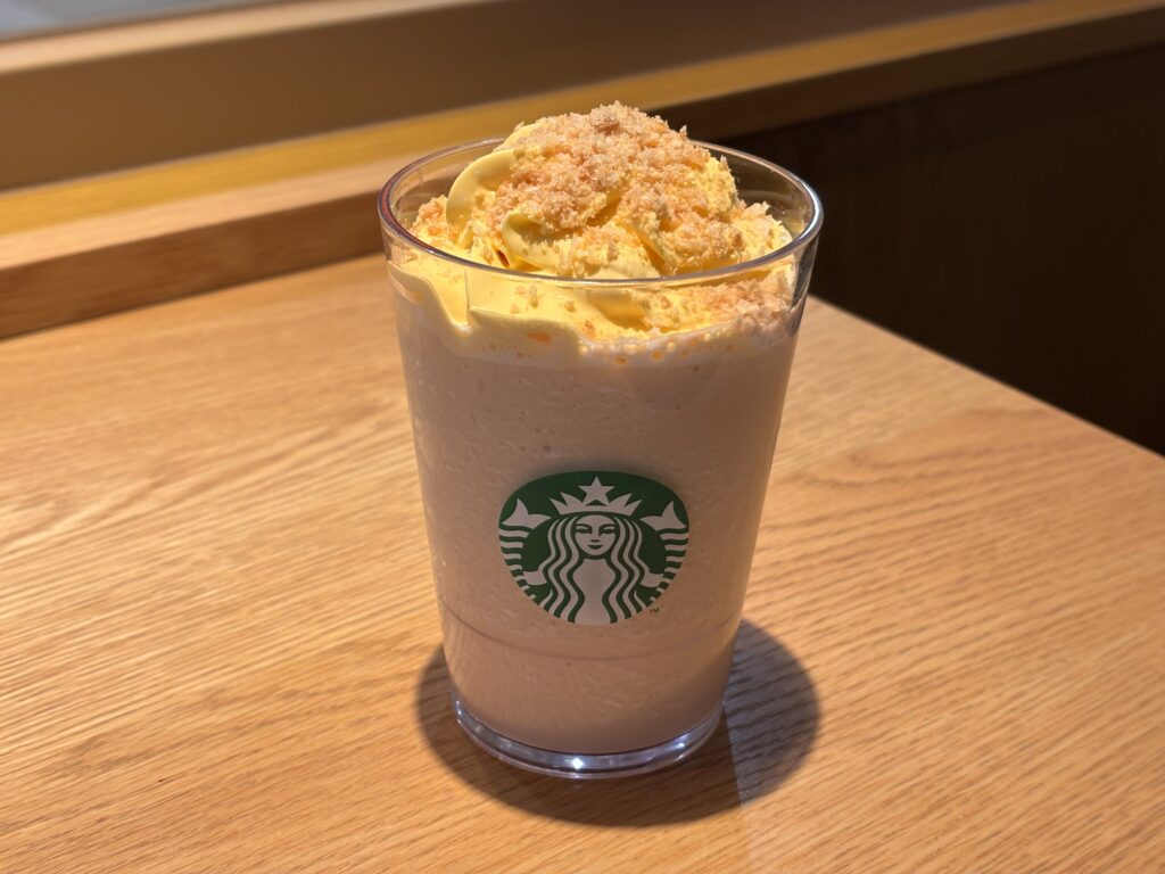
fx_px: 1750
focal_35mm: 52
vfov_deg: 28.0
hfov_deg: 36.8
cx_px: 582
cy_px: 437
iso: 40
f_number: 1.6
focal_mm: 5.96
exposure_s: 1/120
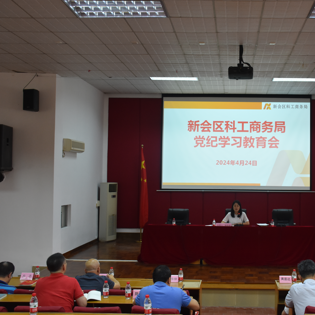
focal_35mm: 45
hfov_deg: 37.1
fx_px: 460
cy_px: 158
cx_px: 229
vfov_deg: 37.8
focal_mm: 23
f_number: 4
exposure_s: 1/60
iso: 800
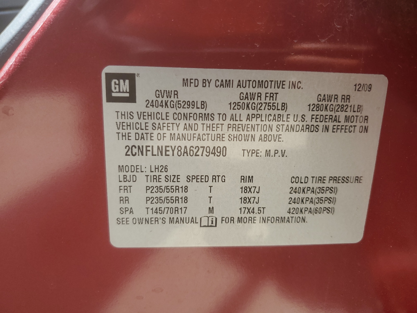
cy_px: 156
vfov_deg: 53.1
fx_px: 313
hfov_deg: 67.3
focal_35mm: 26
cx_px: 208
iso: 50
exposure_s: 1/385
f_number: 1.5
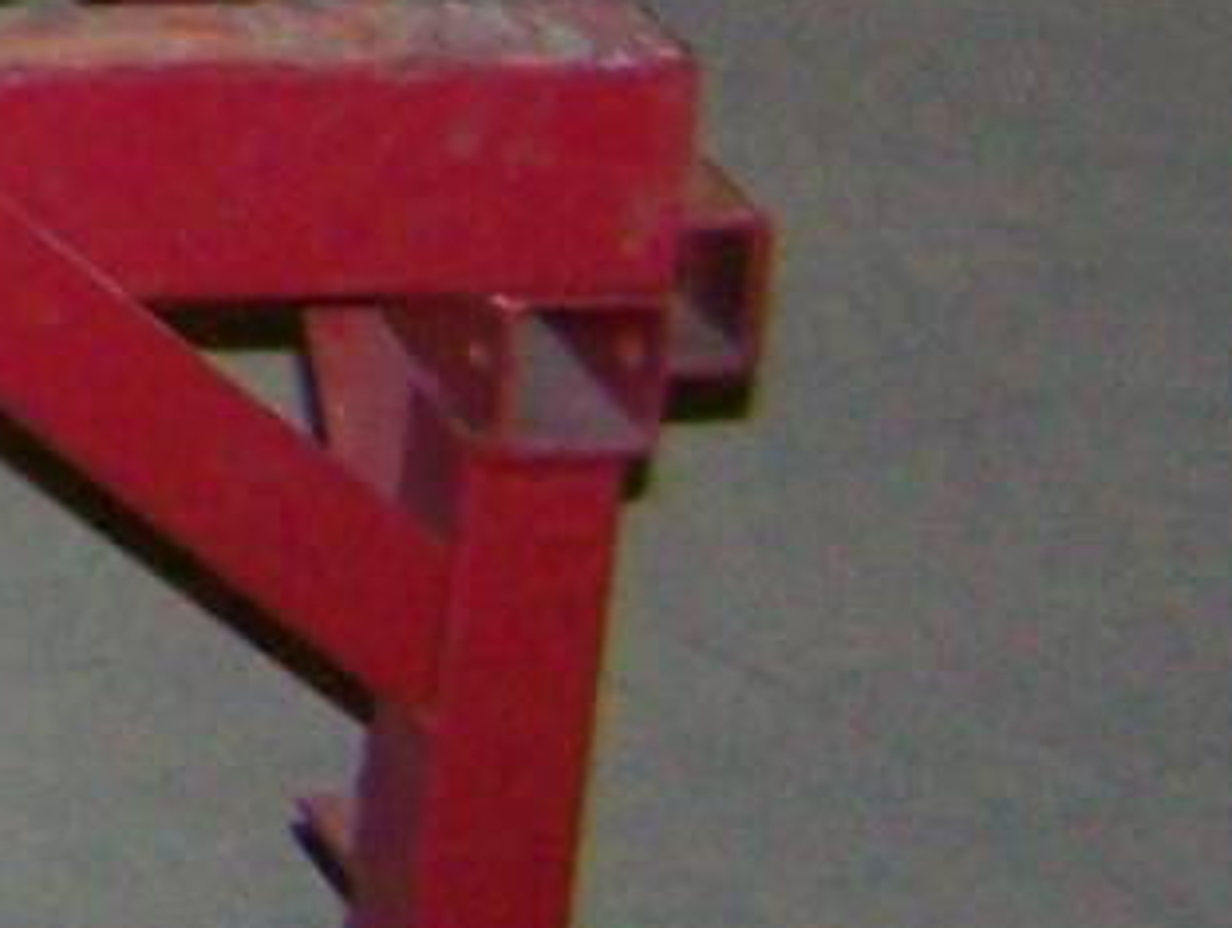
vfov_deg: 4.9
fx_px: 10408
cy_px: -1455
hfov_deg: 6.0
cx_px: -3260
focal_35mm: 292
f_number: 2.8
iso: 200
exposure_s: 1/60
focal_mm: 6.3
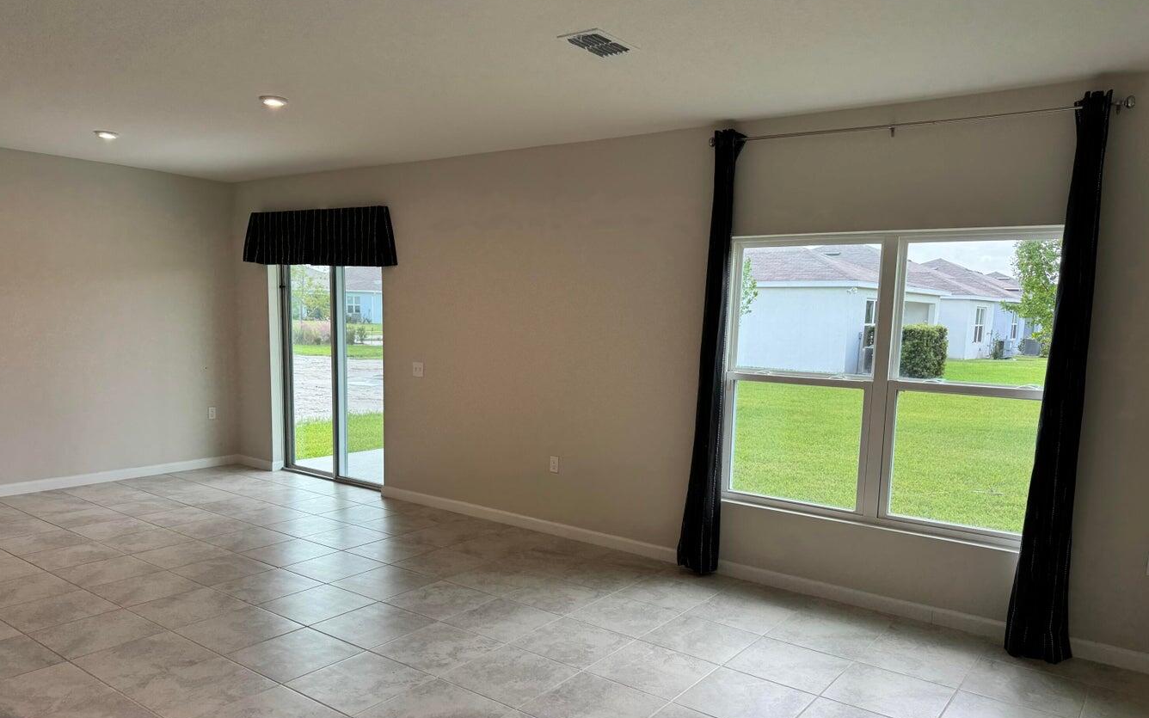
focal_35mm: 26
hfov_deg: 70.4
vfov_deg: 47.3
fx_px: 814
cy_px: 427
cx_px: 573
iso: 64
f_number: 1.78
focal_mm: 6.76
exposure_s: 1/271
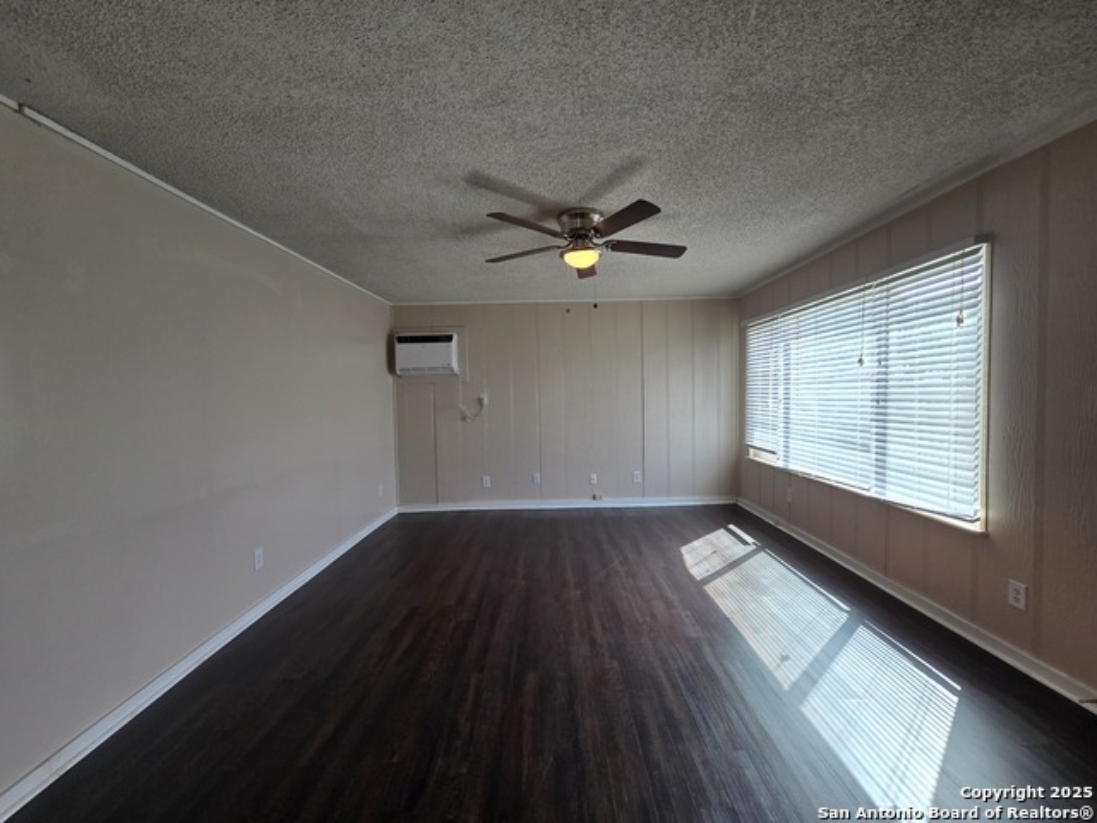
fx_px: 412
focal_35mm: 13
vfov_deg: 89.9
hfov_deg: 106.2
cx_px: 548
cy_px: 412
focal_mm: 2.2
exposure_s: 1/359
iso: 125
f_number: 2.2
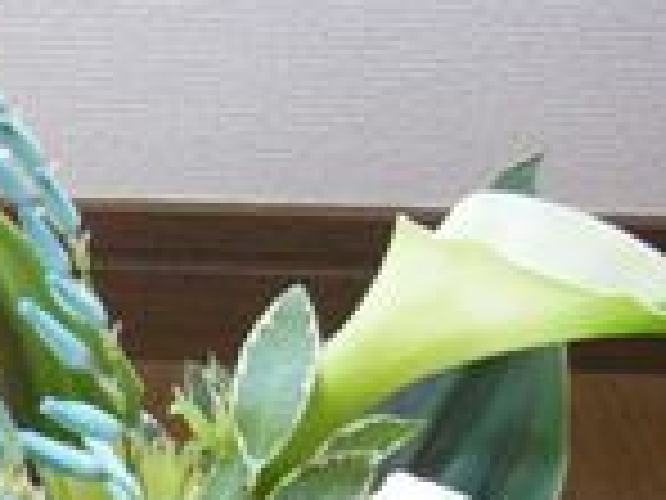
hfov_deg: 18.3
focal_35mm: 106
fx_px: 2039
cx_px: 76
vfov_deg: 13.7
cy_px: 563
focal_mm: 5.8
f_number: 2.8
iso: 200
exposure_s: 1/25
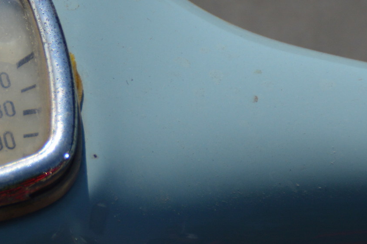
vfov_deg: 2.6
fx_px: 5392
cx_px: -115
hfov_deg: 3.9
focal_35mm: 529
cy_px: 53
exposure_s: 1/2000
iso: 200
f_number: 6
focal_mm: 125
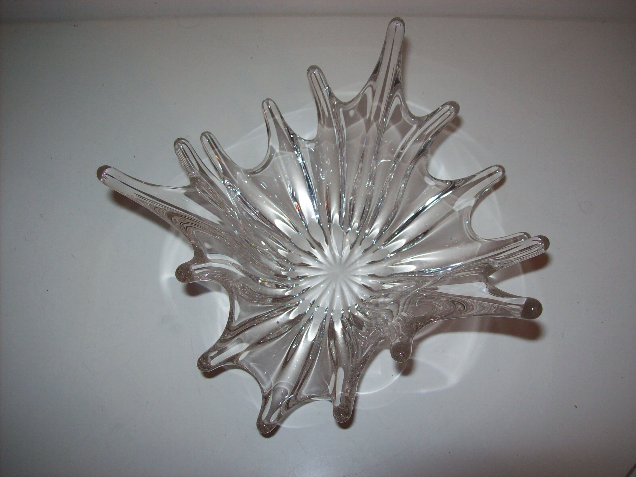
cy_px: 238
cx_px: 318
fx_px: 661
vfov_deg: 39.6
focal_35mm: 36
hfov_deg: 51.4
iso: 80
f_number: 2.7
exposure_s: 1/64
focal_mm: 6
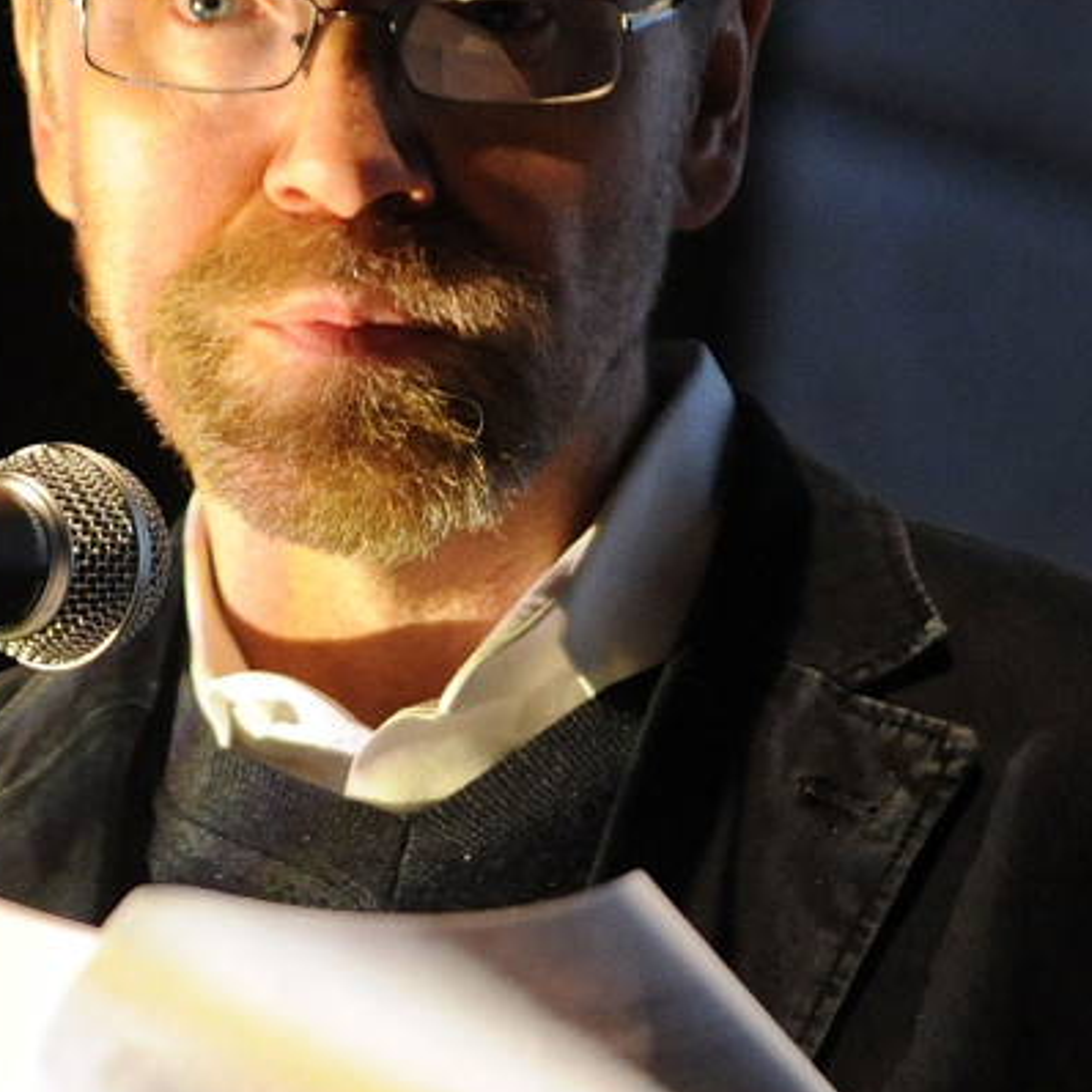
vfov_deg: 2.9
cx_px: 442
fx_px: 21628
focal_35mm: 606
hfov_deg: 2.9
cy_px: 705
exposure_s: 1/125
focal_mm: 185
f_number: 2.8
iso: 3200
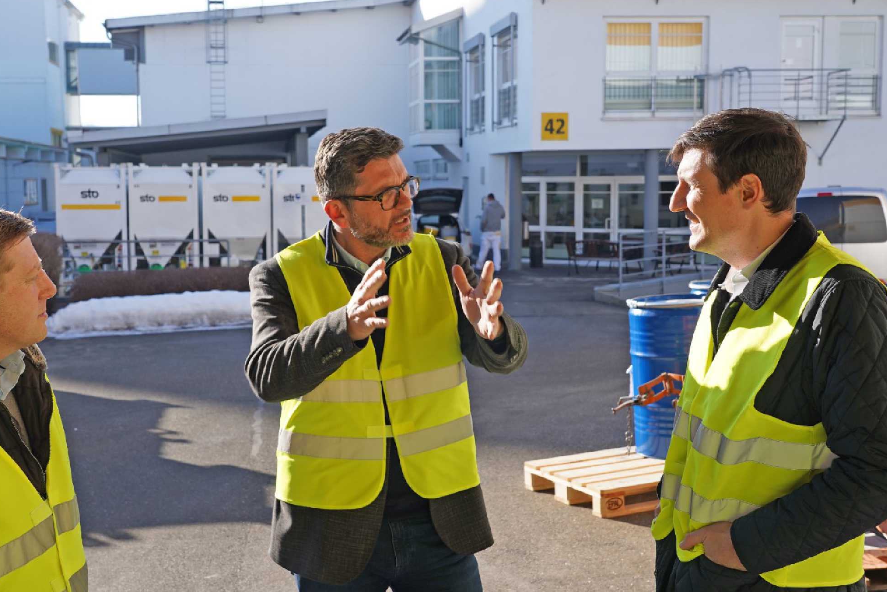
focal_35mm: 48
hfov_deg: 41.0
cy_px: 301
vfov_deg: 28.1
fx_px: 1183
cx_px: 365
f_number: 7.1
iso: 100
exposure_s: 1/125
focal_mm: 39
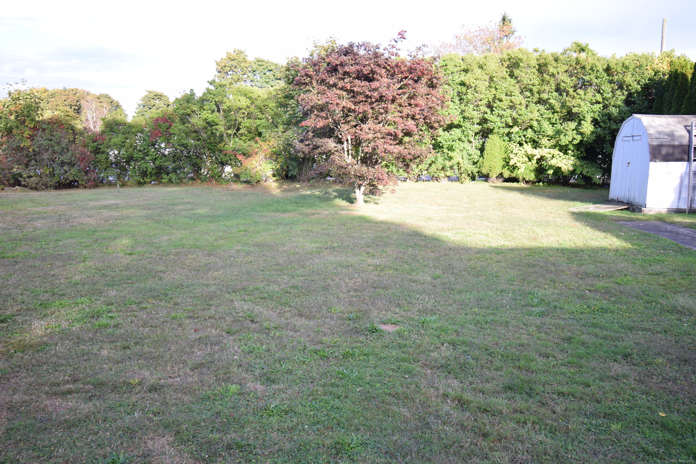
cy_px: 232
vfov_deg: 43.6
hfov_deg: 61.9
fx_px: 580
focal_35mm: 30
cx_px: 348
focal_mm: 20
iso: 400
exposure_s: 1/200
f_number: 5.6
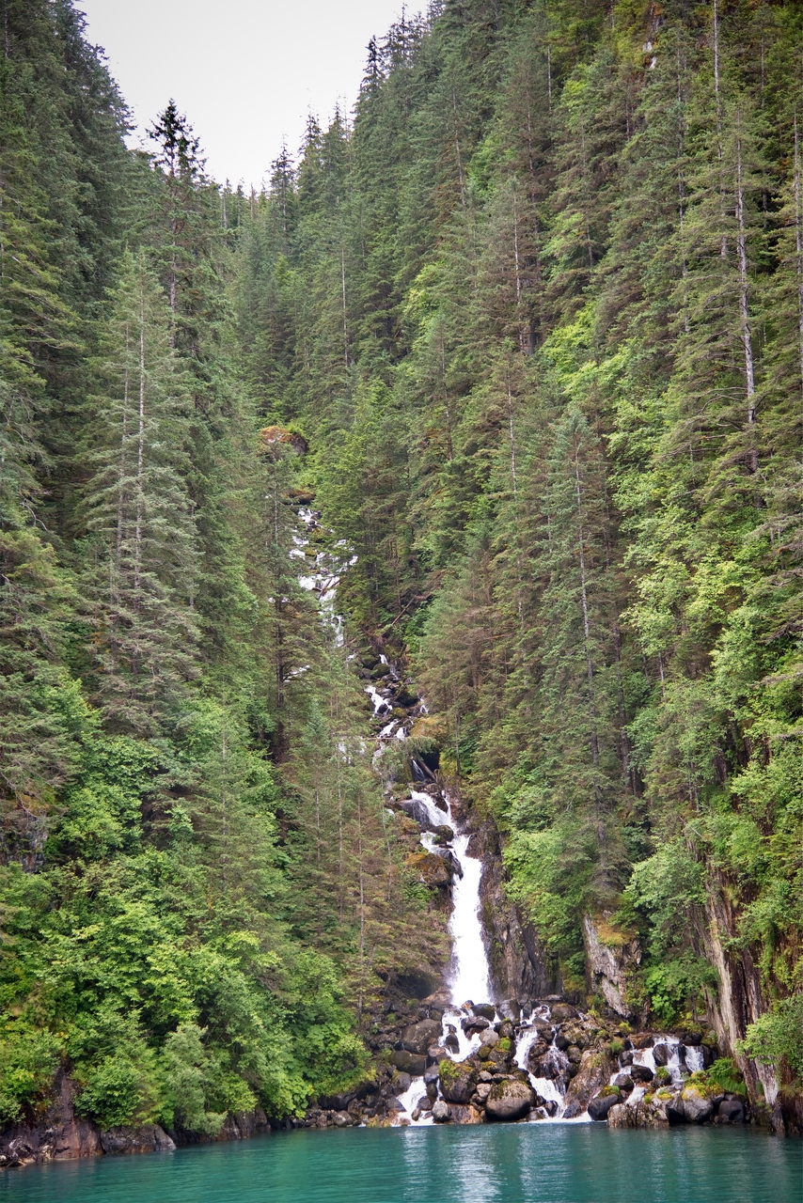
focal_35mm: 65
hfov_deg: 20.9
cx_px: 402
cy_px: 602
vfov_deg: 31.0
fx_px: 2173
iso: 250
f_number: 4
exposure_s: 1/125
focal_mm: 65
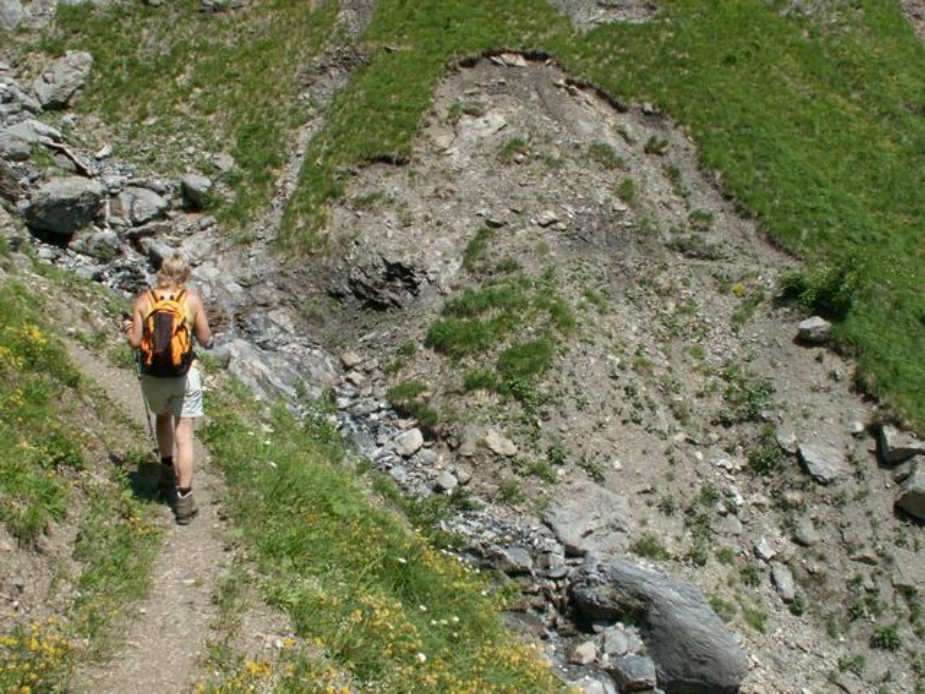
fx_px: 935
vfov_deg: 40.7
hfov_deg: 52.6
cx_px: 462
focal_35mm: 35
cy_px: 347
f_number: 6.3
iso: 50
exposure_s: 1/200
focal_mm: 5.86
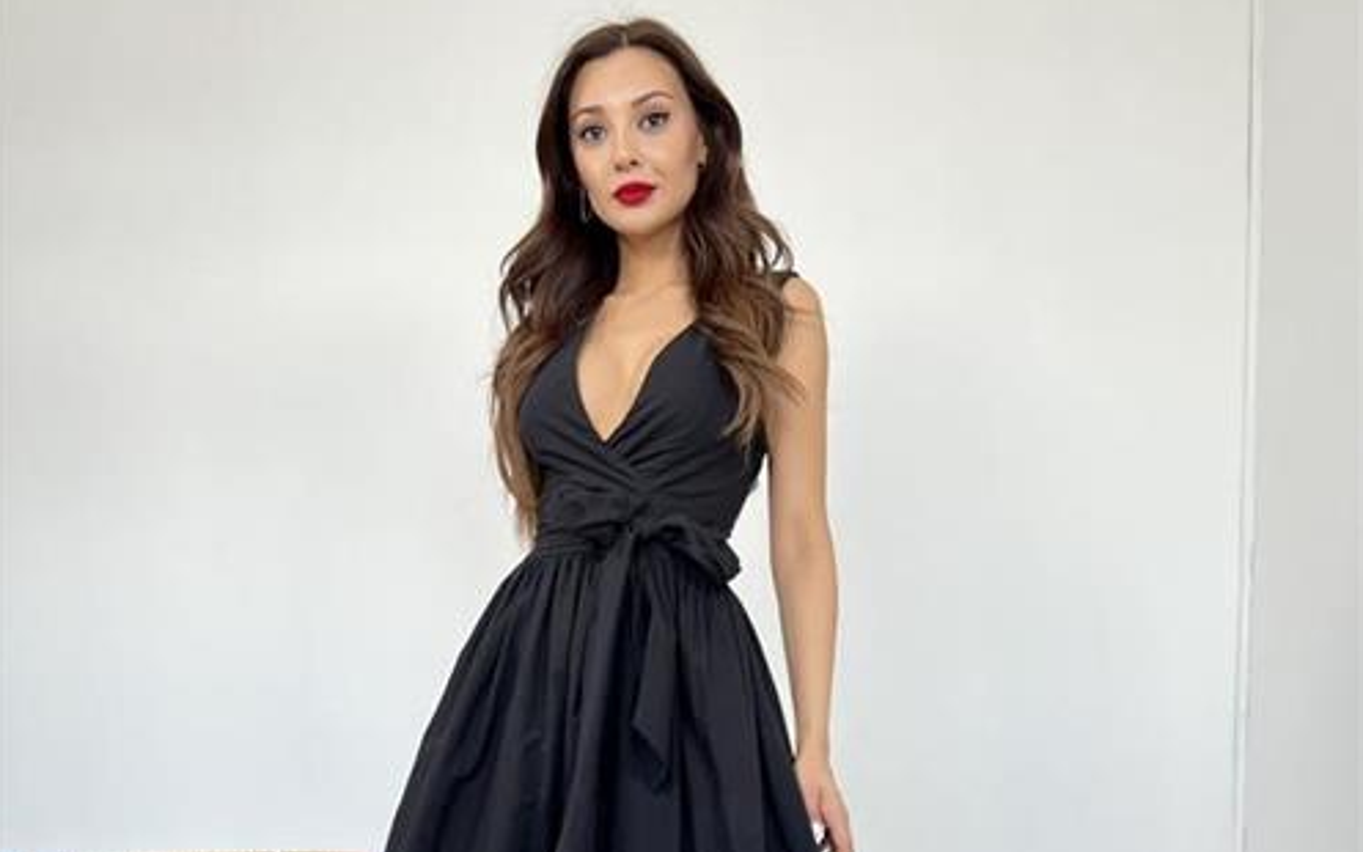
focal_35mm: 37
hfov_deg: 52.7
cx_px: 679
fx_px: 1374
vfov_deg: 31.9
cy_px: 841
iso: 40
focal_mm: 5.7
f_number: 1.5
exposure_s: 1/149
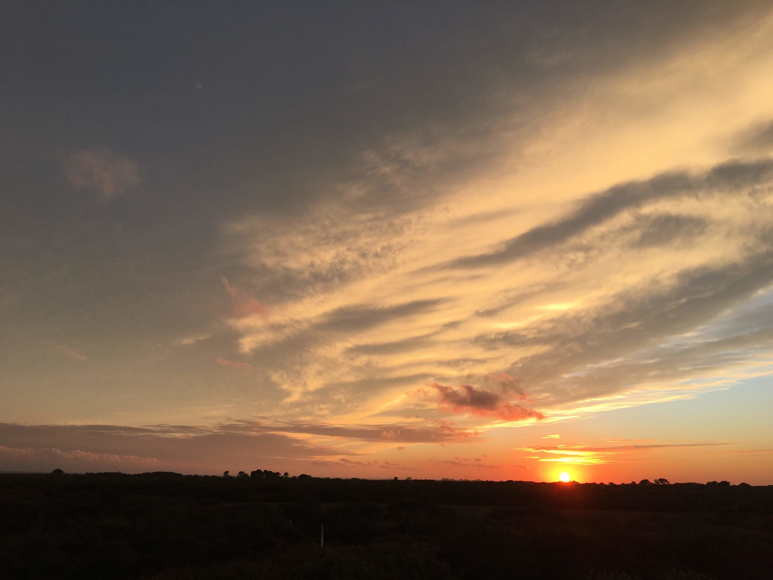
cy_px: 290
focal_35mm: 29
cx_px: 386
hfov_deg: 61.7
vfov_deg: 48.2
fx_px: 648
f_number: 2.2
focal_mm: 4.15
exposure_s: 1/411
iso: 25
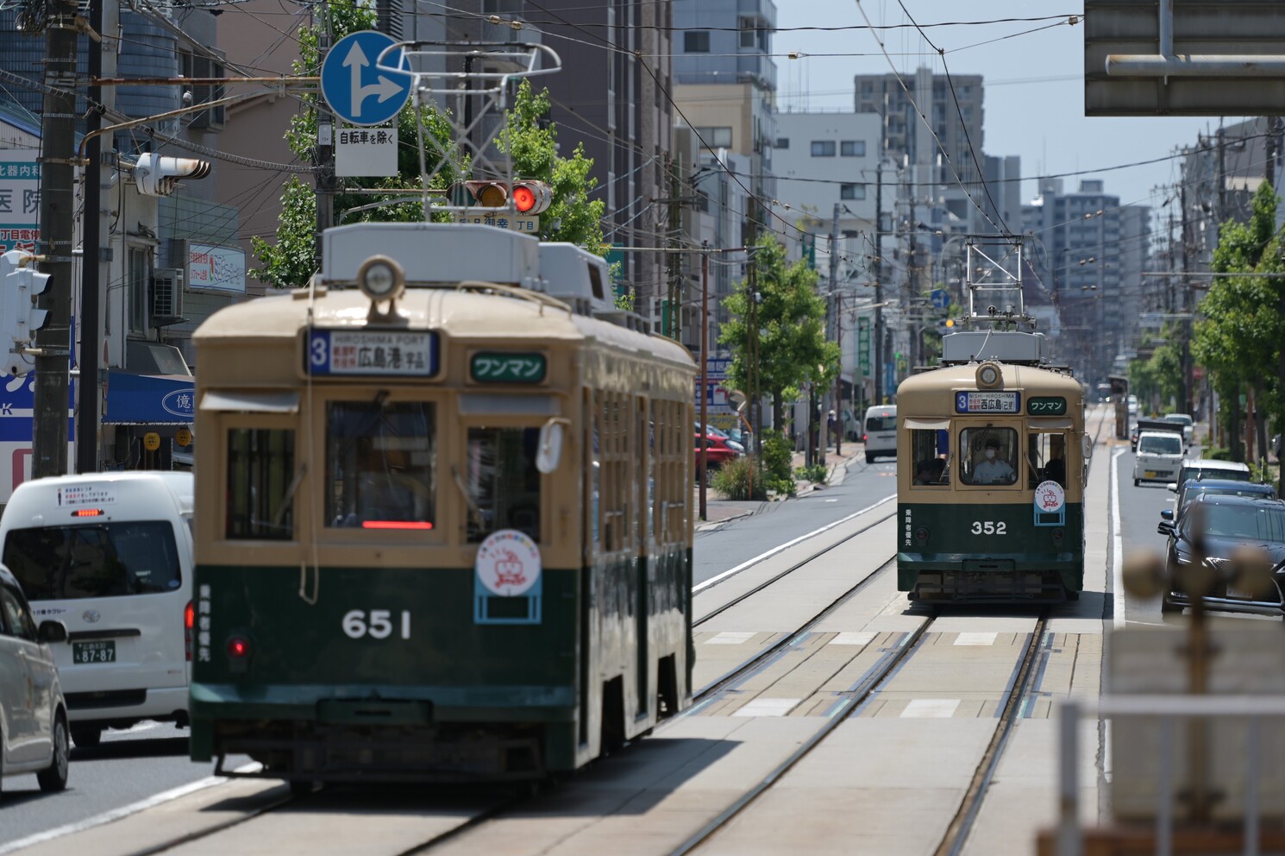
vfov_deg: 8.6
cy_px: 428
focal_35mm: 160
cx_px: 642
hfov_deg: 12.8
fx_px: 5708
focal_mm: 160
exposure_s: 1/1600
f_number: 2.8
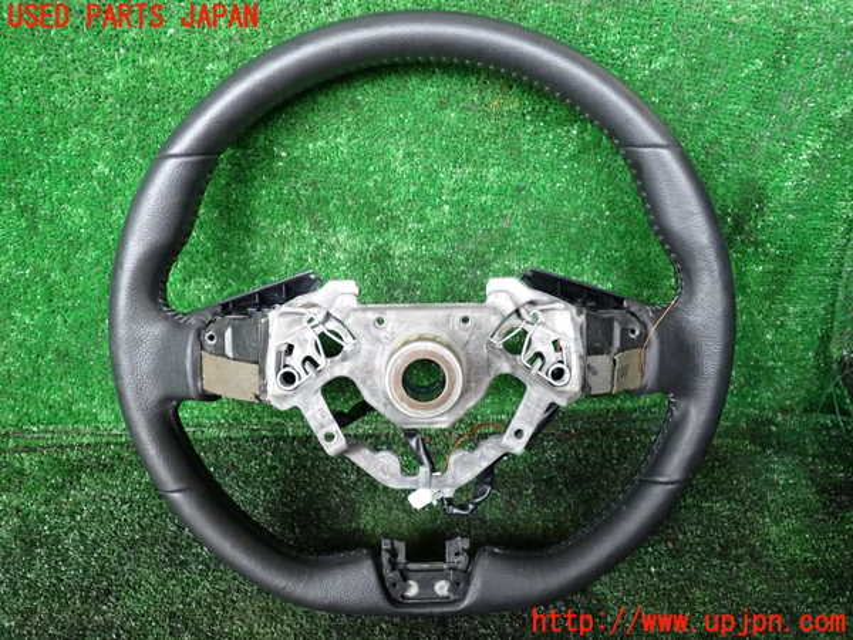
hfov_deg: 60.0
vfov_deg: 46.8
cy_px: 320
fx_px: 739
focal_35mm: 30
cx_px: 426
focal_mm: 5.4
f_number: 2.3
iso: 200
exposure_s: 1/30
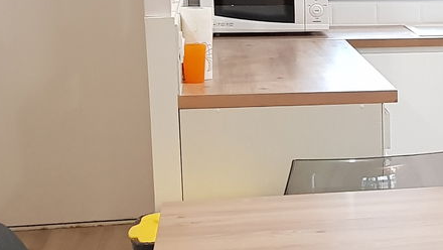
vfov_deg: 11.8
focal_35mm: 103
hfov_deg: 18.6
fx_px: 1210
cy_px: 130
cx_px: 647
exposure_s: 1/33
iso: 200
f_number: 1.7
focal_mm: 4.2
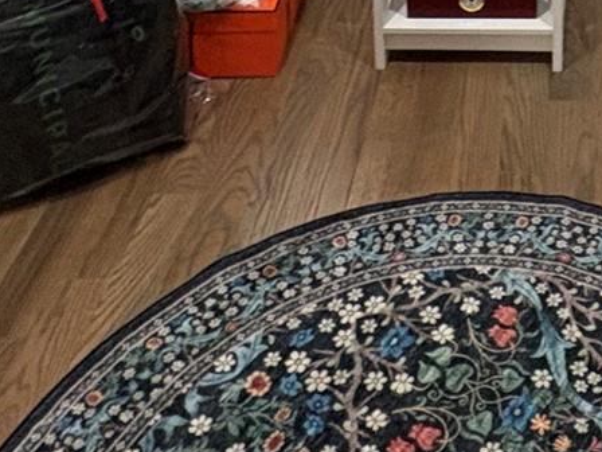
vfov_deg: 17.1
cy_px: -445
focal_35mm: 64
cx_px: 598
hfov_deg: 28.5
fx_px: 1113
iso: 200
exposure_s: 1/60
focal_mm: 2.22
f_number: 2.2
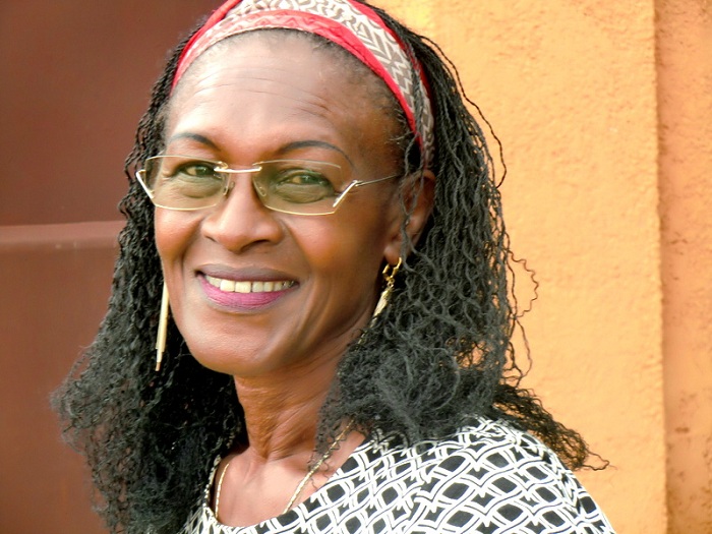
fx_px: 2530
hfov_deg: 16.0
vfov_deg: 12.0
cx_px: 356
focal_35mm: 123
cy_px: 267
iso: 100
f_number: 5.2
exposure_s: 1/60
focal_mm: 22
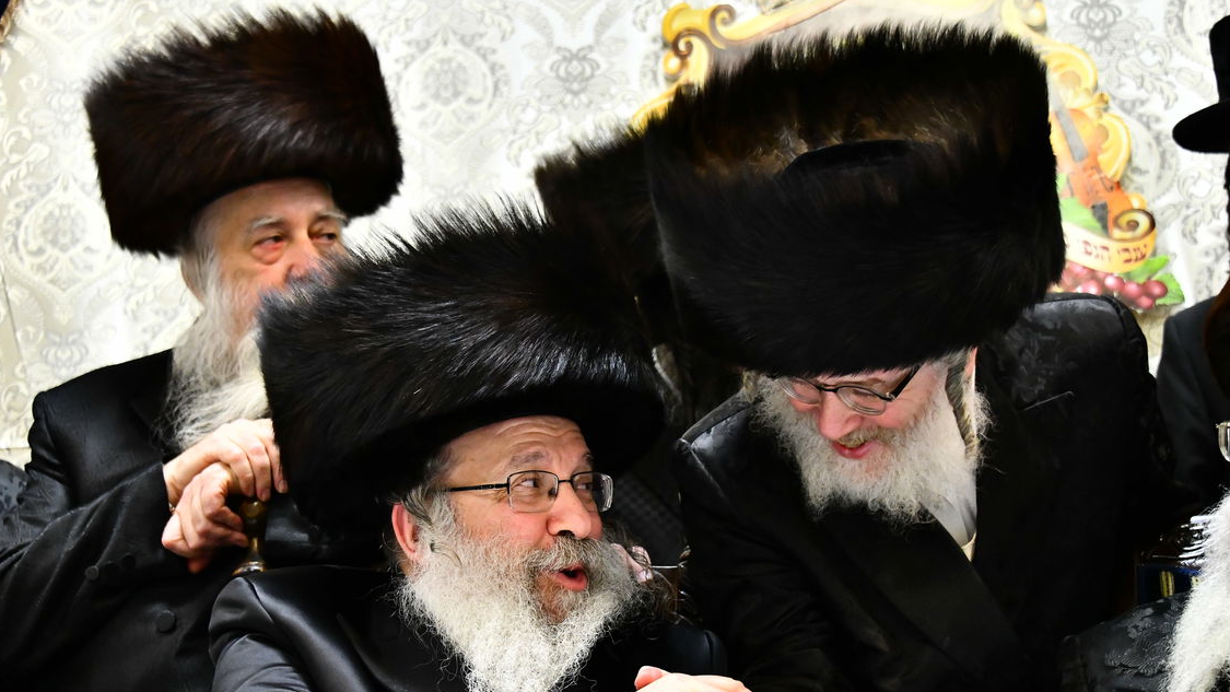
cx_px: 646
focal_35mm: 73
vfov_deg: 16.5
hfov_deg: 29.0
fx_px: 2381
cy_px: 448
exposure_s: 1/125
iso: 3200
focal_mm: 56
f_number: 5
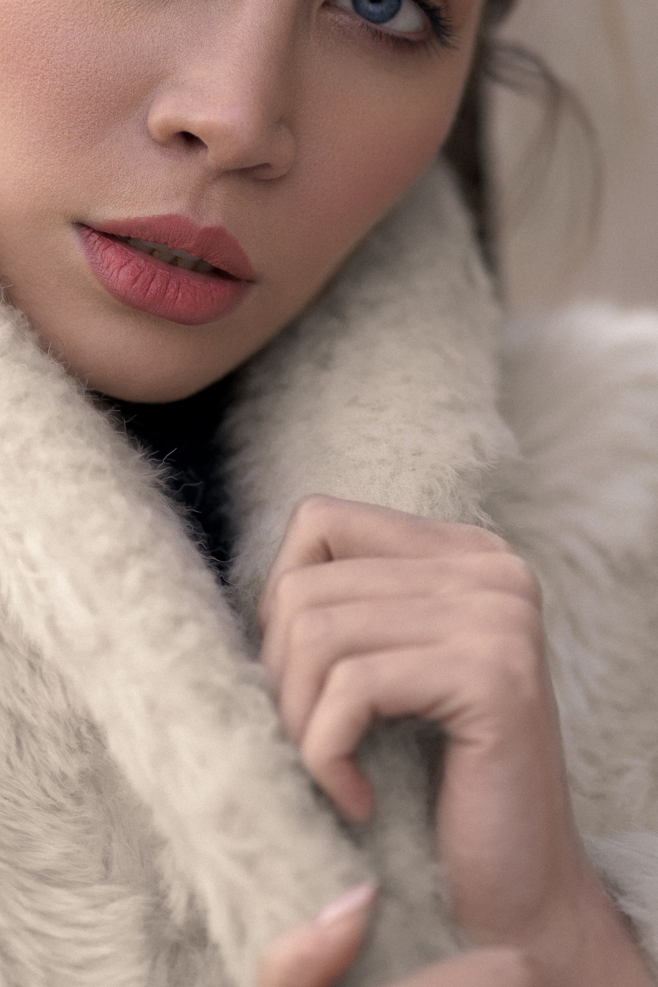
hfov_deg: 8.5
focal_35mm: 161
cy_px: 200
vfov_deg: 12.7
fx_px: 4412
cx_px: 196
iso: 80
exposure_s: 1/160
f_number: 2
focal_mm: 85
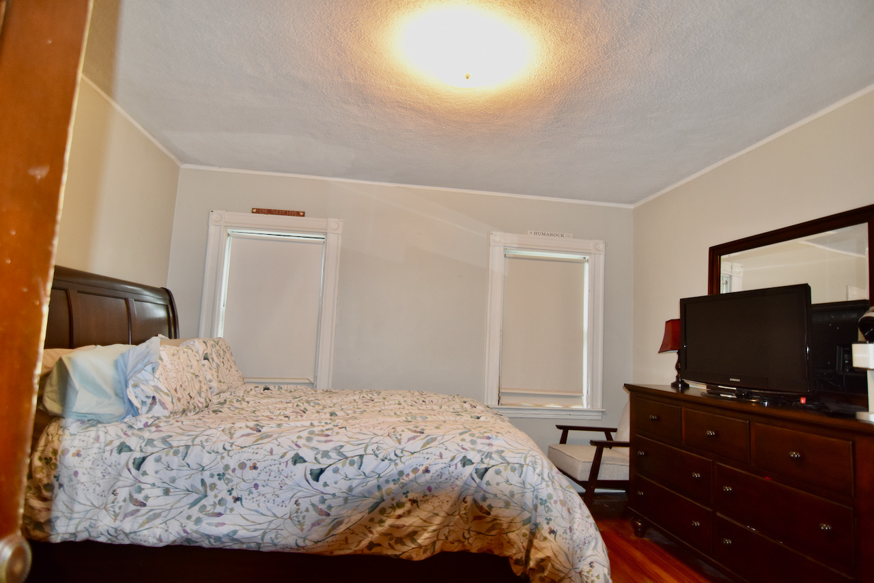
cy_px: 292
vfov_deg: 67.4
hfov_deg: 90.0
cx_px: 437
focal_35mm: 18
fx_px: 437
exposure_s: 1/60
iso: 800
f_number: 2.8
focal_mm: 12
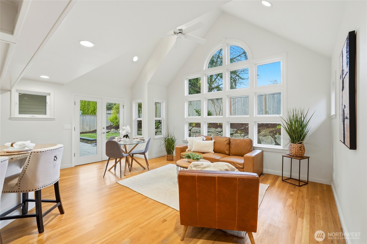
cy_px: 122
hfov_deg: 96.8
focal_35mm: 16
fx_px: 163
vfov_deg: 73.7
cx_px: 184
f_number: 9
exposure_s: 1/320
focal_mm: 16
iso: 400
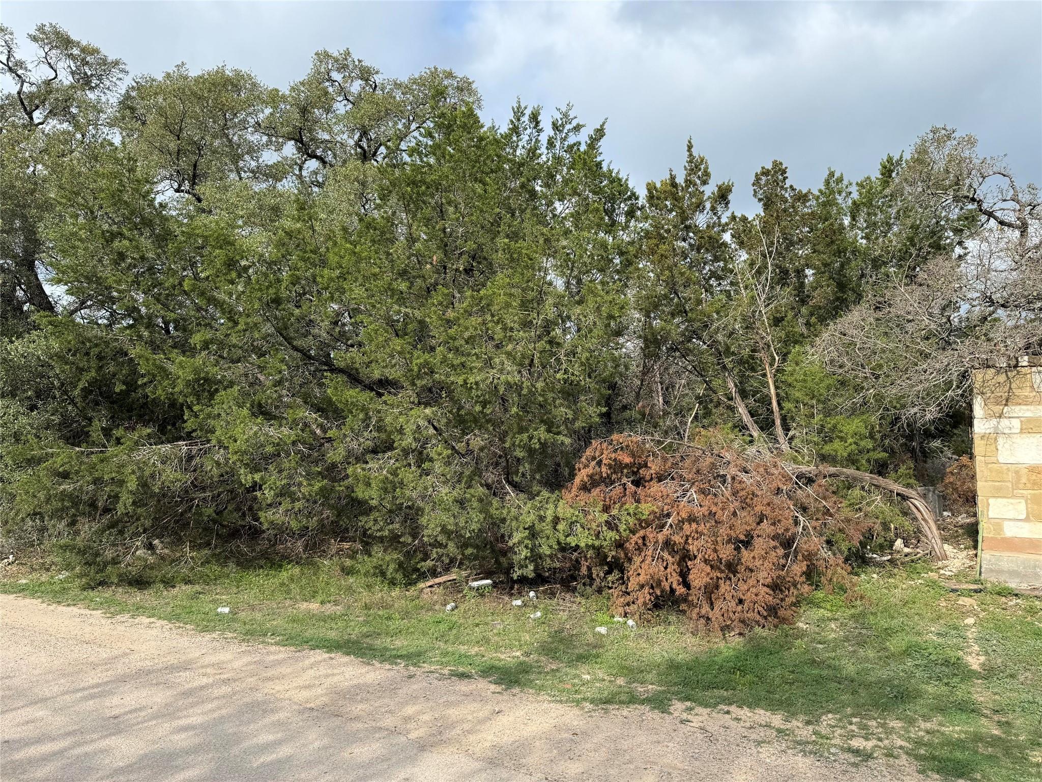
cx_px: 521
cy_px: 391
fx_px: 722
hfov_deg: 71.6
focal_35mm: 24
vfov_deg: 56.8
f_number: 1.78
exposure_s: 1/1560
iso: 80
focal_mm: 6.86
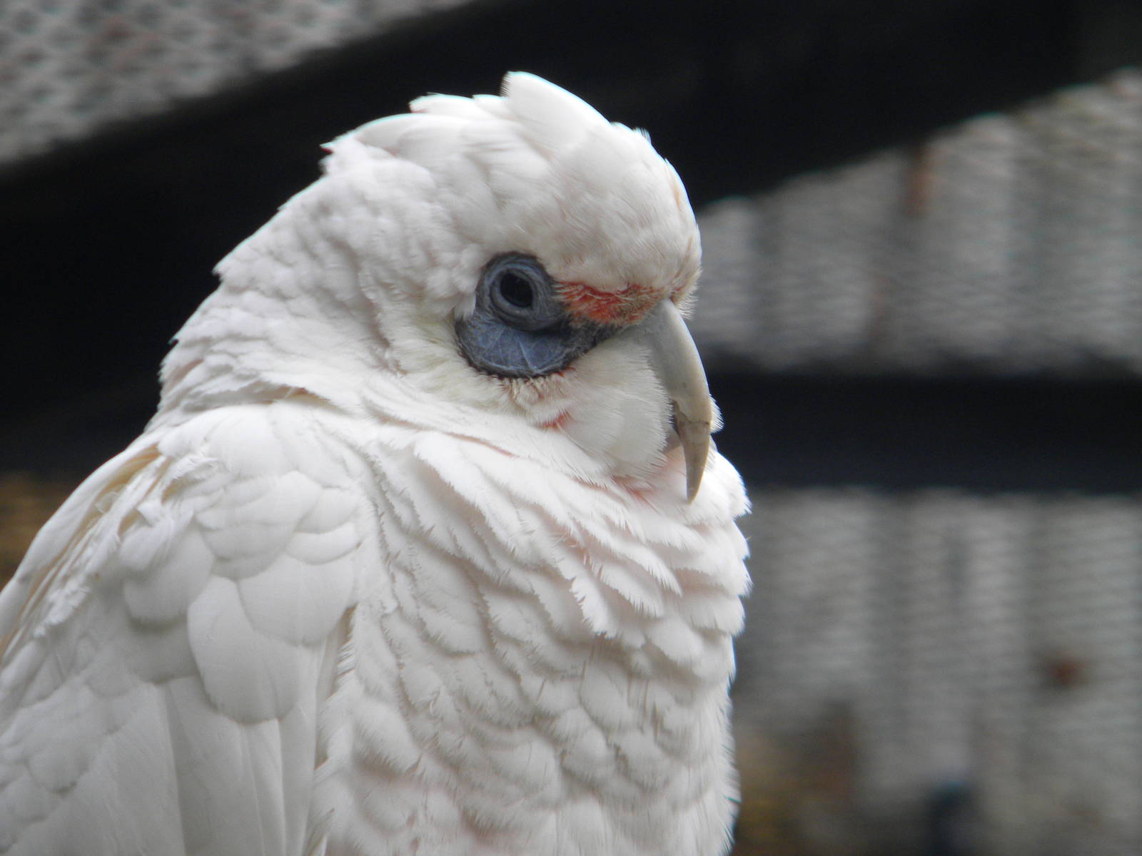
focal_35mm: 414
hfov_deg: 4.8
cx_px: 571
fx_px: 13658
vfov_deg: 3.6
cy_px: 428
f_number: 5.4
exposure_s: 1/125
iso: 173
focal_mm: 75
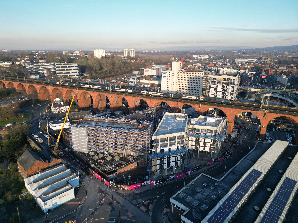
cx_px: 149
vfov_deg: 56.8
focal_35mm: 24
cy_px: 112
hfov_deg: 71.6
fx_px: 207
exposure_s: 1/800
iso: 110
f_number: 1.7
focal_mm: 6.72
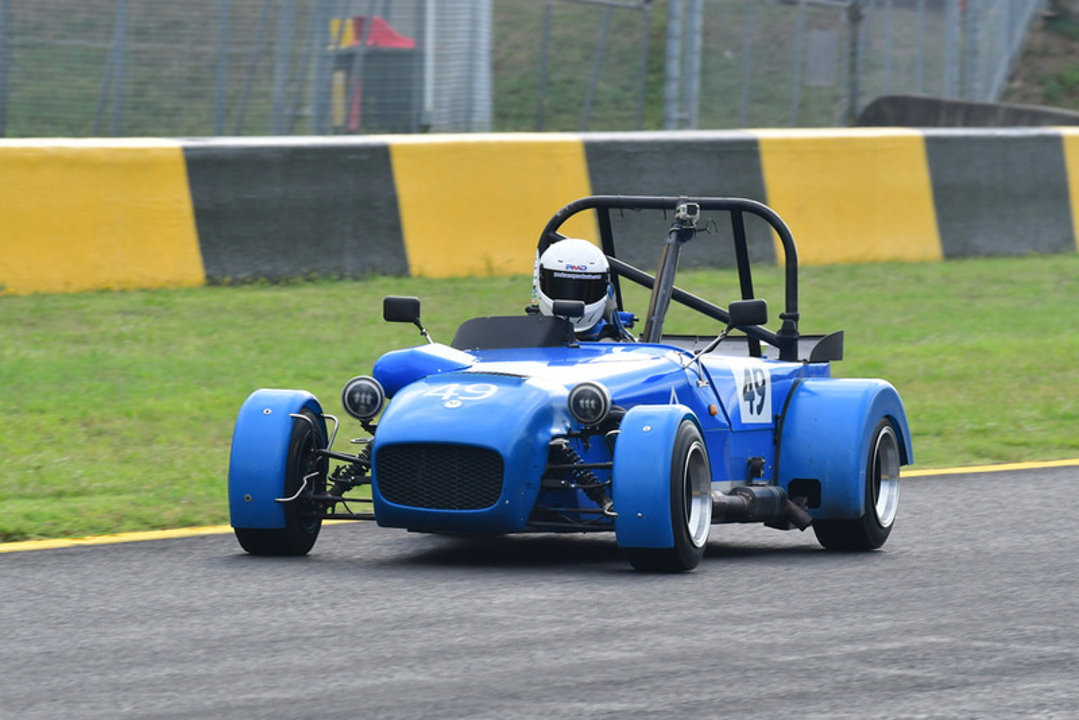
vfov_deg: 2.8
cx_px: 540
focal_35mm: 495
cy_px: 360
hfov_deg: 4.2
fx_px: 14841
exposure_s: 1/640
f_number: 10
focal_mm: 330
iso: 1250
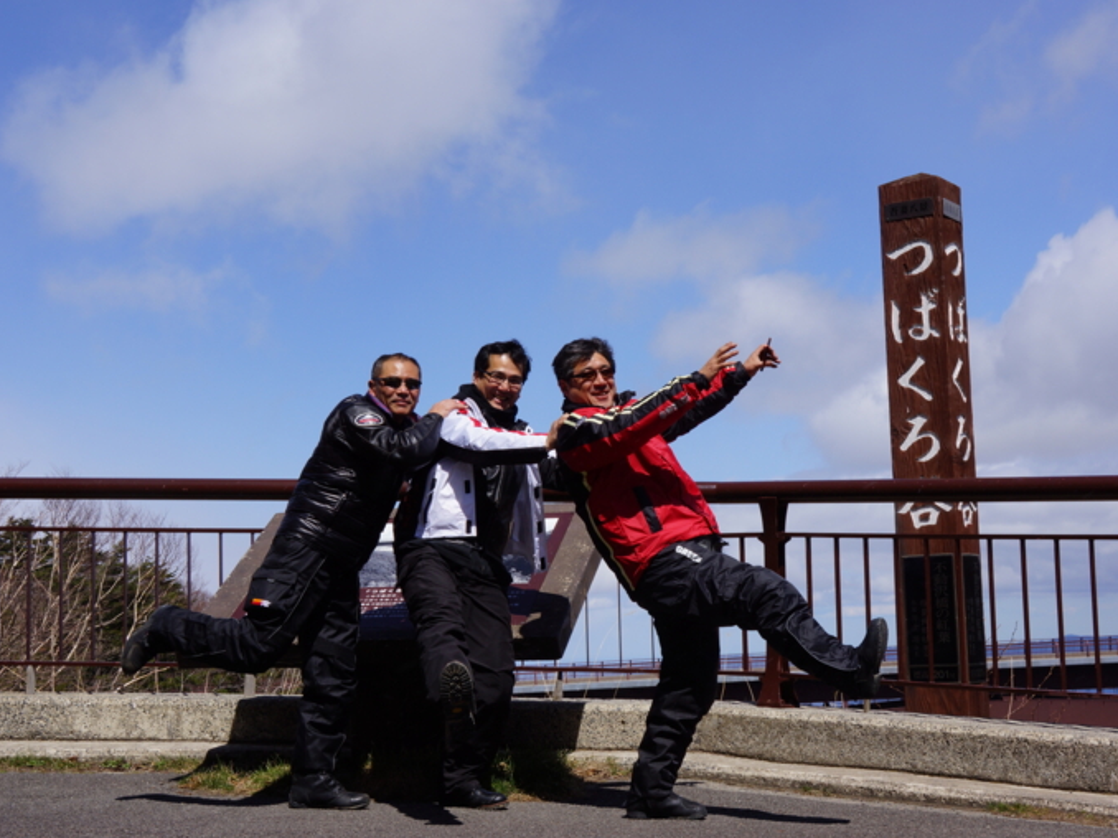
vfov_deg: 24.8
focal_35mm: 59
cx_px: 623
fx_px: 1905
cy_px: 420
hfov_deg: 32.7
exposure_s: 1/250
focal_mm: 35
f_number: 13
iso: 100
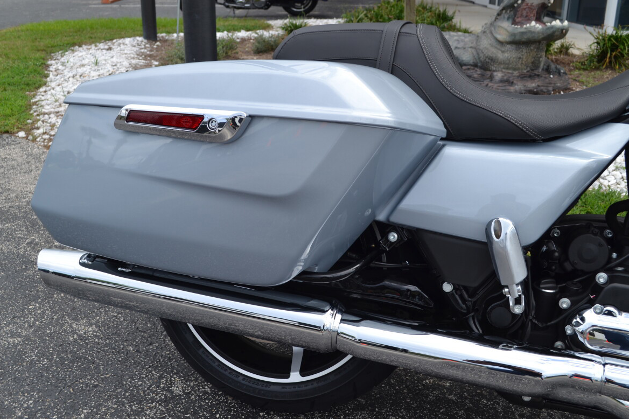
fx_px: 646
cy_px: 214
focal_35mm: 37
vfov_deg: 35.9
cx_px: 310
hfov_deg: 51.9
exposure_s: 1/200
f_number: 7.1
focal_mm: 24
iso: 100
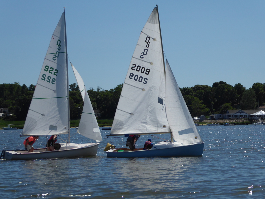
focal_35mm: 150
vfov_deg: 9.9
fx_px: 1148
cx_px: 132
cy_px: 100
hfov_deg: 13.2
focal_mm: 24.2
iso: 80
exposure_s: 1/1000
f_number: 5.3
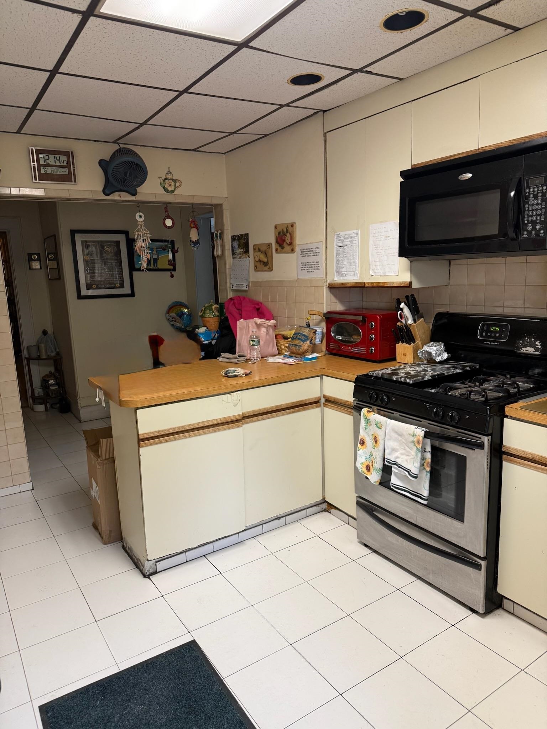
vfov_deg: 71.6
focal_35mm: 24
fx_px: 506
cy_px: 364
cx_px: 274
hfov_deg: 56.8
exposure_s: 1/60
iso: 200
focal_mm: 6.76
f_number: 1.78
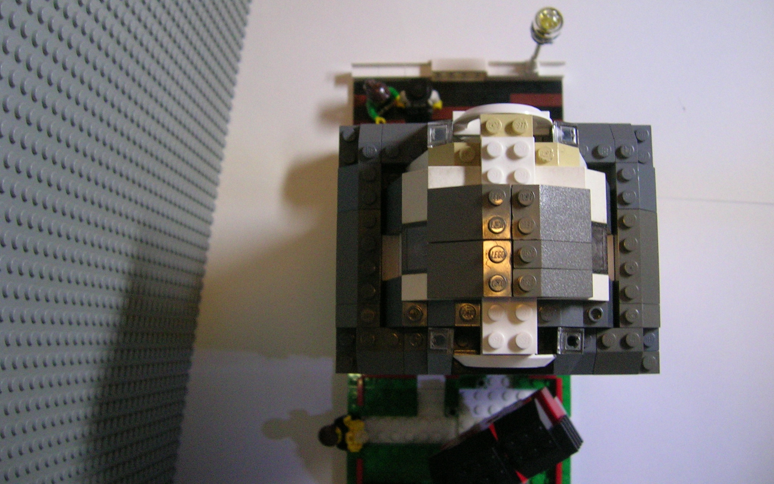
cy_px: 230
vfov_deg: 22.4
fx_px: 1223
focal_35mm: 58
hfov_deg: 35.1
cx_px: 389
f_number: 2.8
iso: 200
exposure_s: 1/64
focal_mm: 5.4
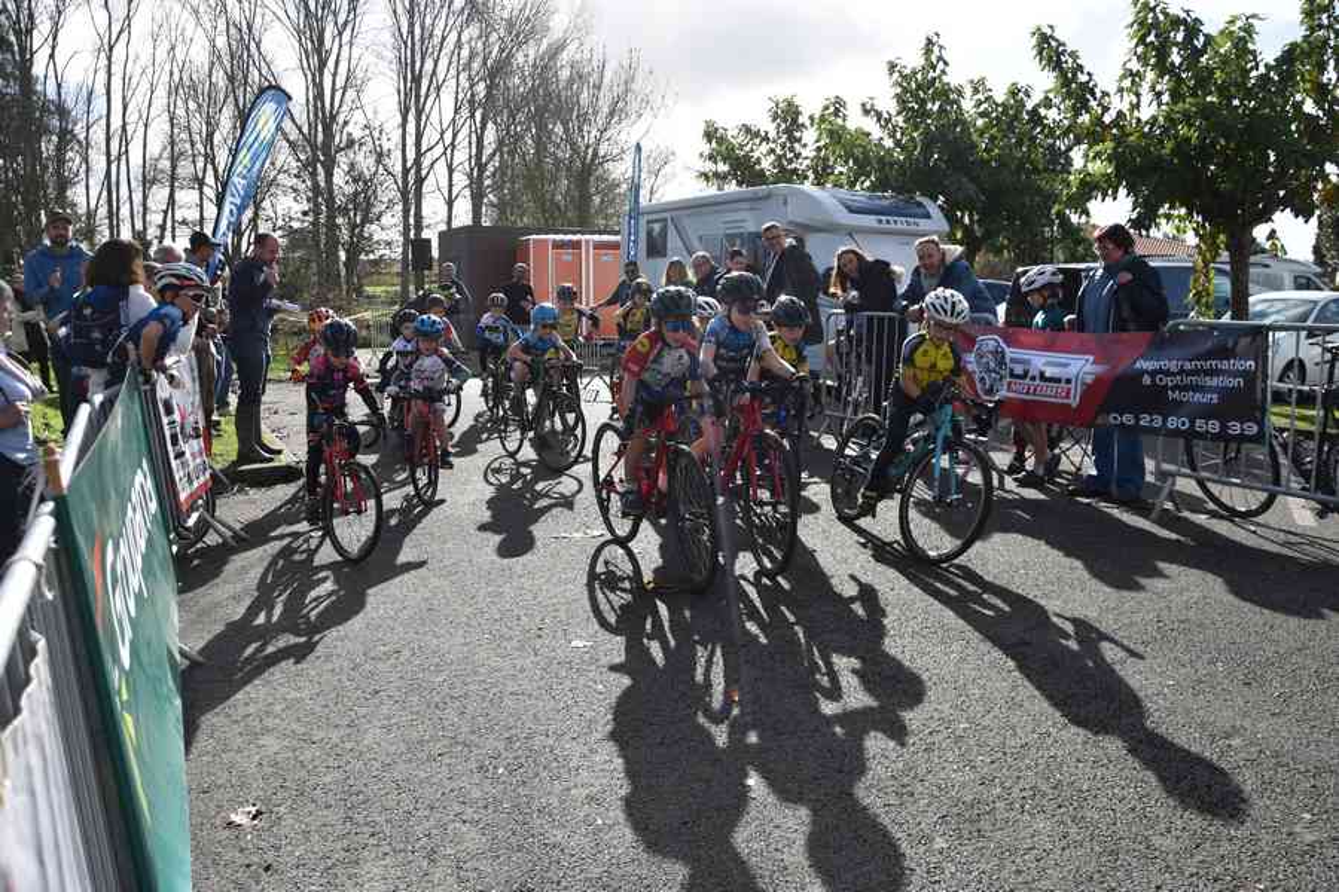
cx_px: 670
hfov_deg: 67.4
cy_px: 446
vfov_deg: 47.9
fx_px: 1004
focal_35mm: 27
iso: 100
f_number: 5
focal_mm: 18
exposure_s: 1/500
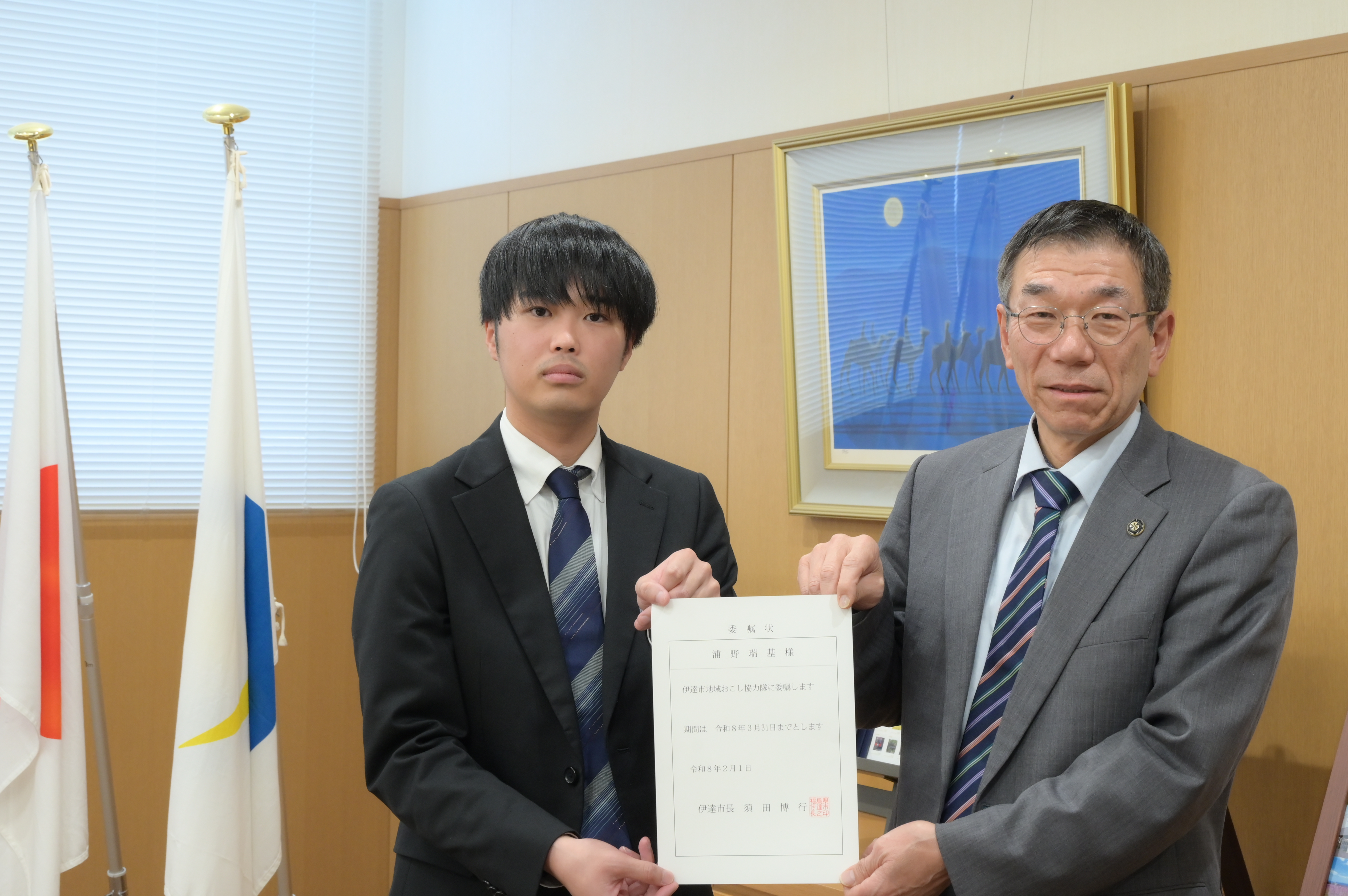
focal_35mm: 55
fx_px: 2058
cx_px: 765
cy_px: 436
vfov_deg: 24.6
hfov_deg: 36.2
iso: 1800
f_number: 10
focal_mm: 46
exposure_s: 1/50
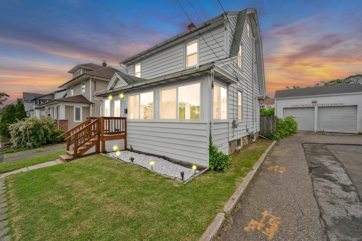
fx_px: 141
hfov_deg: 104.3
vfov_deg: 81.2
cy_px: 120
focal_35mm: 14
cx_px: 181
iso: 640
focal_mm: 14
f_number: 9
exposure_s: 1/800
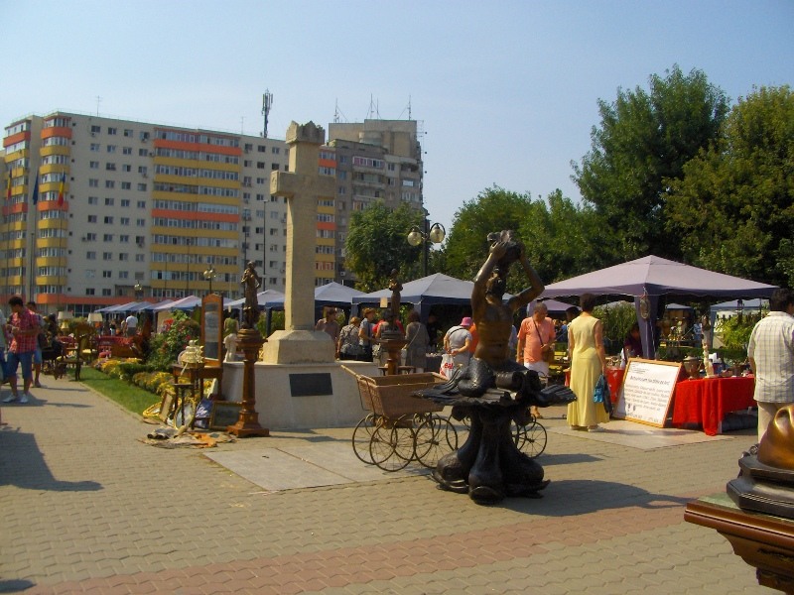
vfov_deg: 40.7
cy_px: 298
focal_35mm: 35
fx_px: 803
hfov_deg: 52.6
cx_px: 397
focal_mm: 5.8
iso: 100
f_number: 4.3
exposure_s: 1/1087
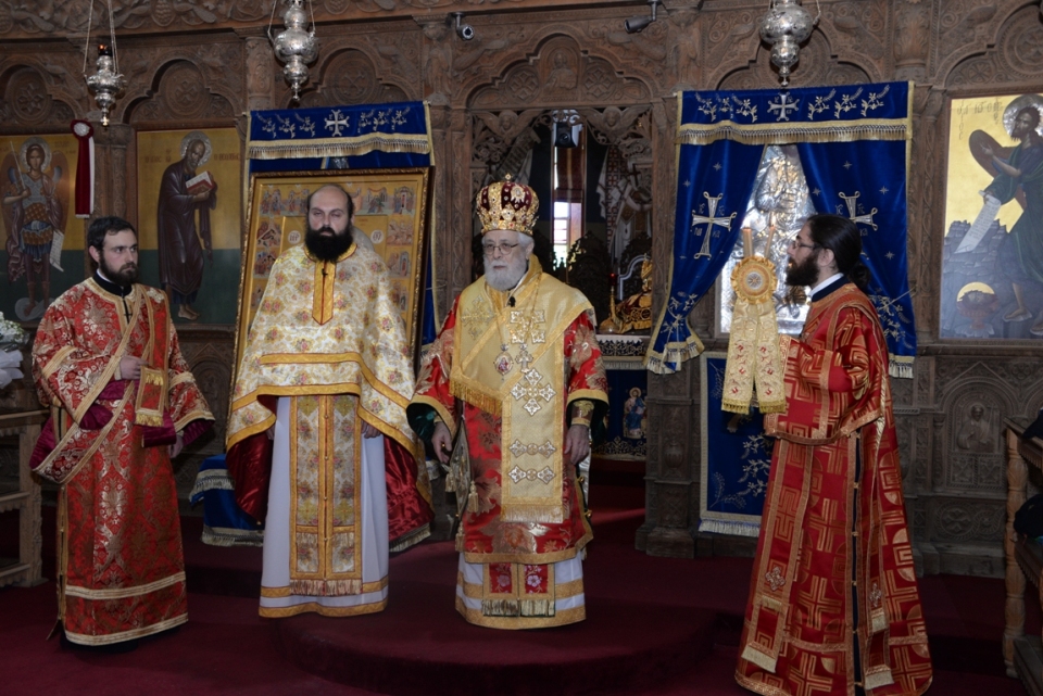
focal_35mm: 38
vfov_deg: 35.1
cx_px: 522
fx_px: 1101
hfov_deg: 50.7
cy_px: 348
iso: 1000
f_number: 5.6
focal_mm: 38
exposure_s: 1/100
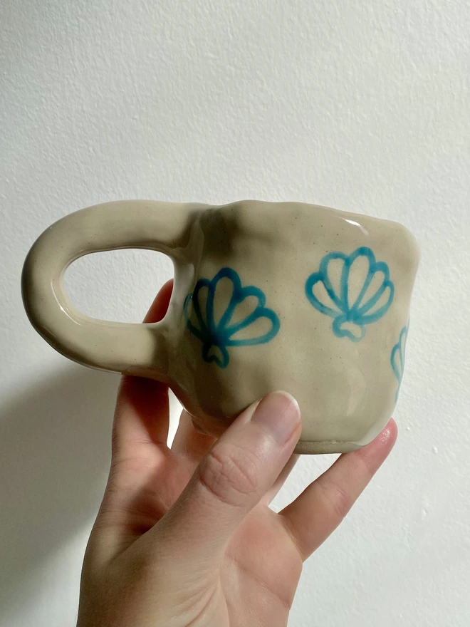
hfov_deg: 53.1
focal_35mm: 26
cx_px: 235
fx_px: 471
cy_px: 314
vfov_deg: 67.3
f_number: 1.8
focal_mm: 4.25
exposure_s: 1/1779
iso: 32
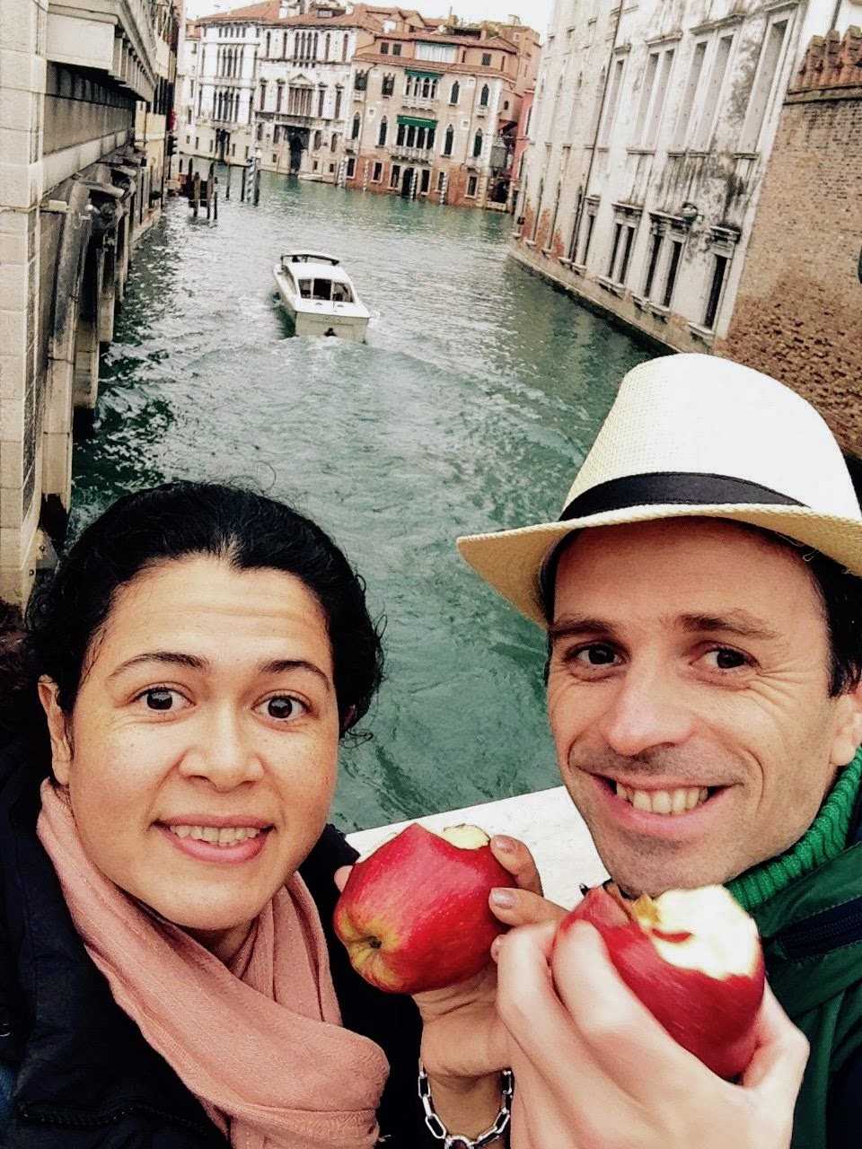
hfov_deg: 40.7
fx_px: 1162
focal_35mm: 35
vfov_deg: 52.6
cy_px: 574
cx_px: 431
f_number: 2.4
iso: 32
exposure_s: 1/40
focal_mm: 2.18
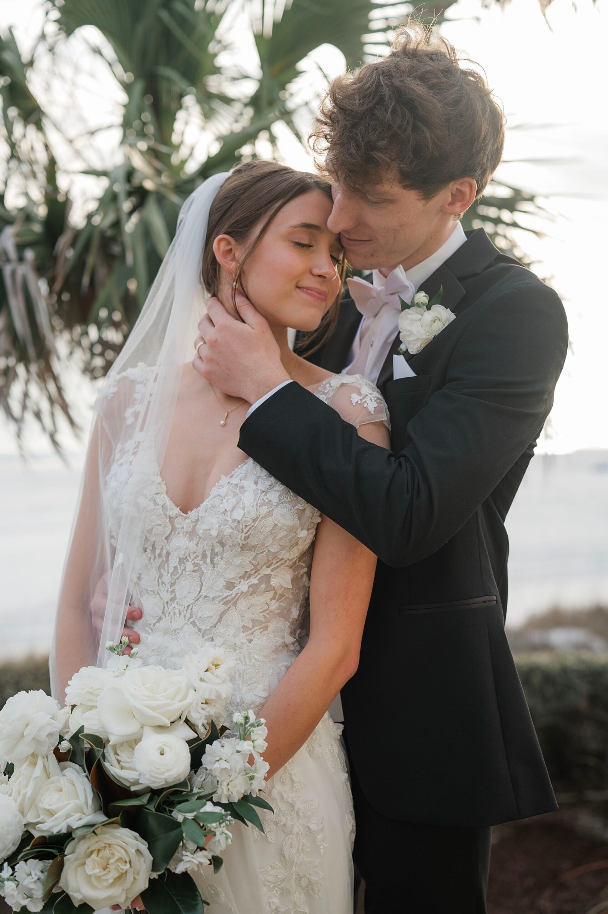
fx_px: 1268
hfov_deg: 27.0
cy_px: 457
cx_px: 304
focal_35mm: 50
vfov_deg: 39.6
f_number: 2.8
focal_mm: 50
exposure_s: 1/500
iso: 160
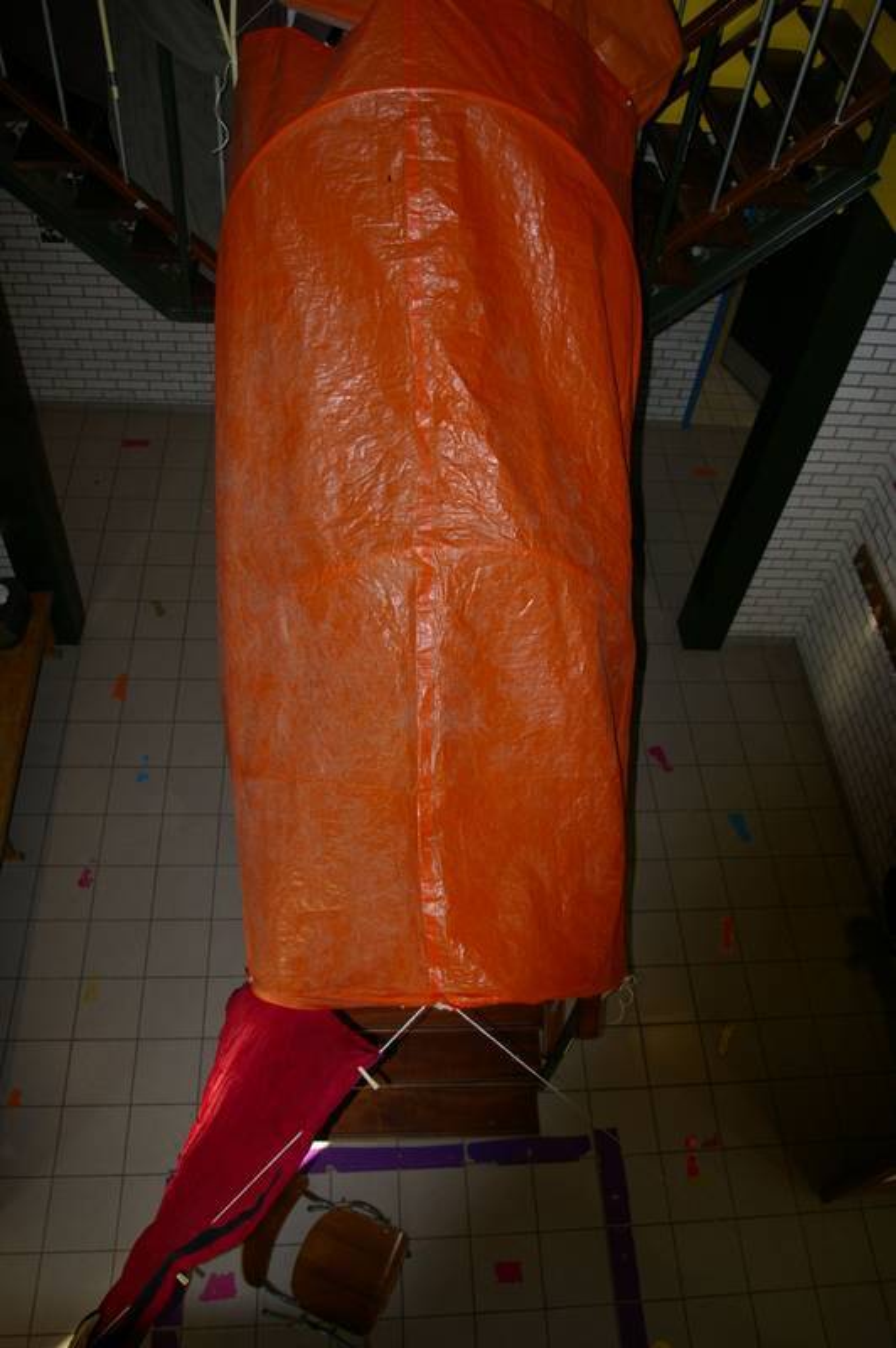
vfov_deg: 67.4
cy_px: 674
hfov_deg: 47.9
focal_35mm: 27
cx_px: 448
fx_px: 1010
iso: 200
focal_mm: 18
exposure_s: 1/30
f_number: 3.5
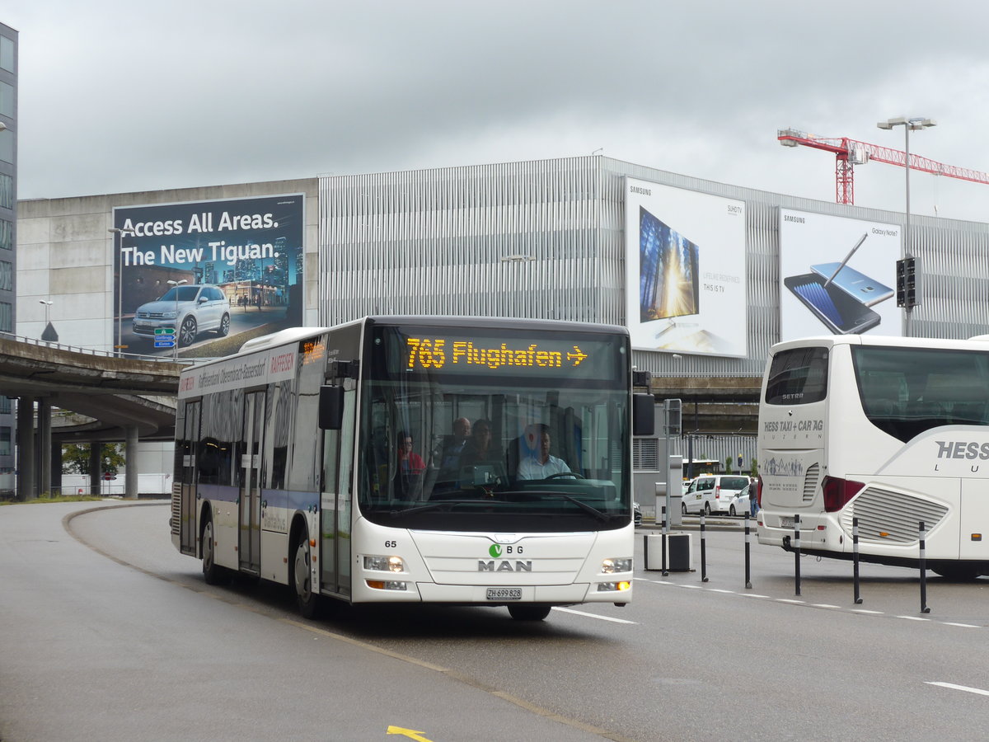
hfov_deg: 24.4
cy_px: 371
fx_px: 2286
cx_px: 494
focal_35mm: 80
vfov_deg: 18.4
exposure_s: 1/320
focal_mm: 16
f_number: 4.4
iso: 80
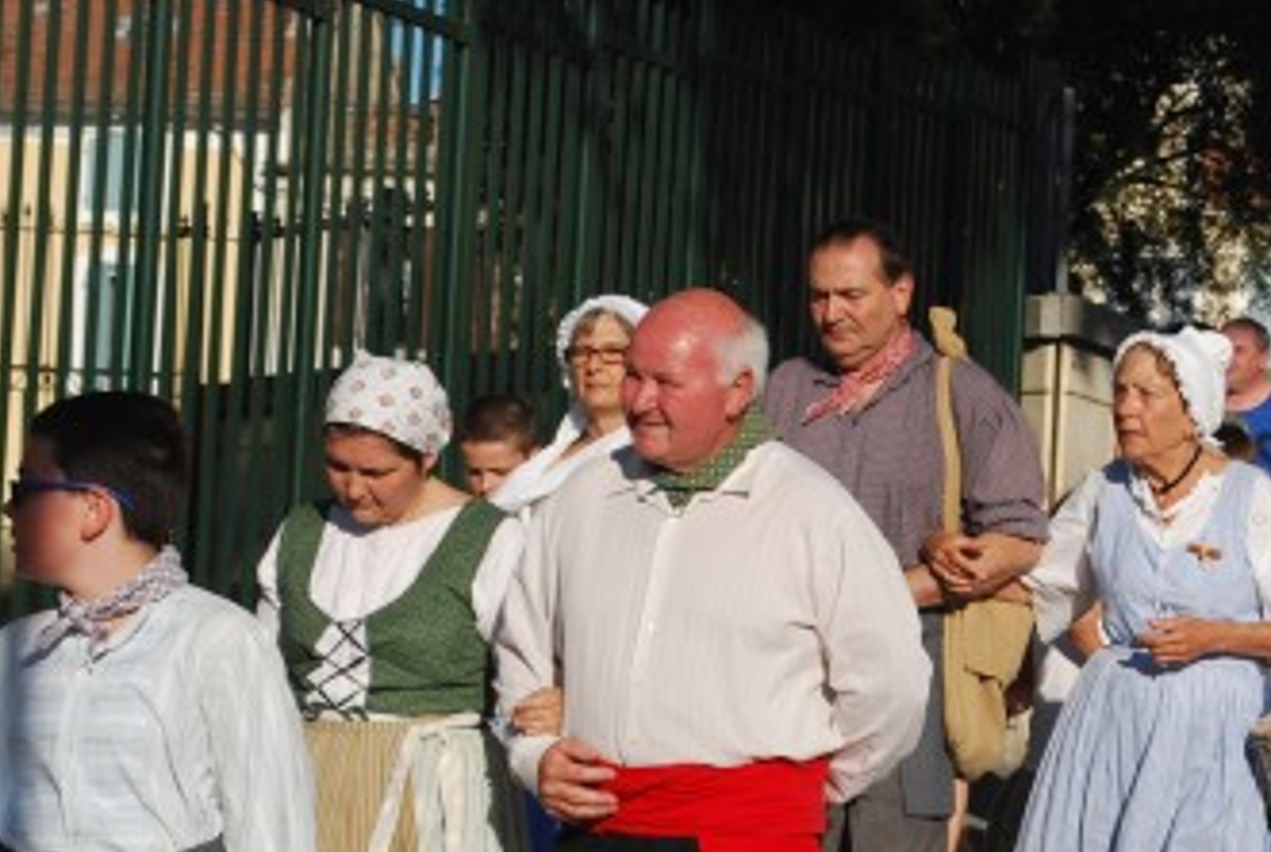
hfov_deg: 14.1
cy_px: 639
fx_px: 5128
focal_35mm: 145
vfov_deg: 9.5
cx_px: 968
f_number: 10
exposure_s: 1/400
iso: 200
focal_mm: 50
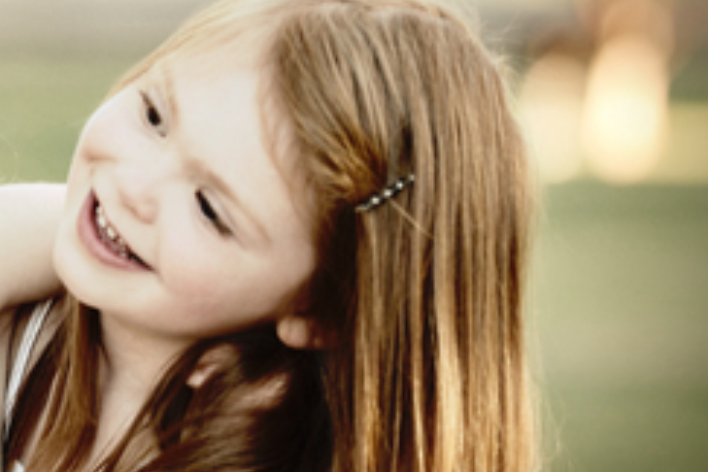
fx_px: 9721
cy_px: 204
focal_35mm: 494
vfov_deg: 2.8
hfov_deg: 4.2
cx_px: -201
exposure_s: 1/125
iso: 125
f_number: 2.8
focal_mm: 125
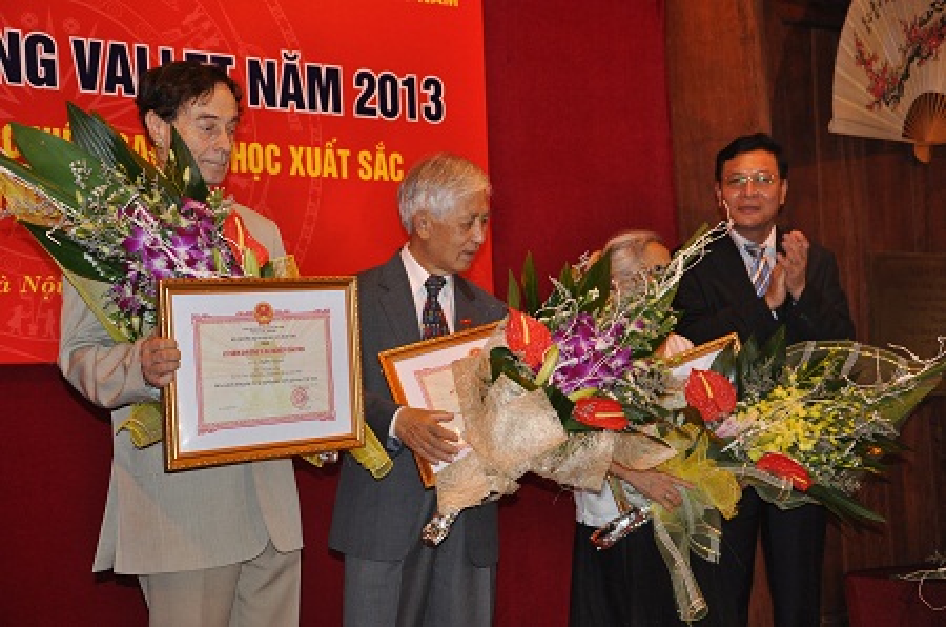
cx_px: 473
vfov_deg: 23.7
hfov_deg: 35.1
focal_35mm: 57
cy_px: 314
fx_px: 1495
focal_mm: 38
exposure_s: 1/60
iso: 800
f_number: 4.5
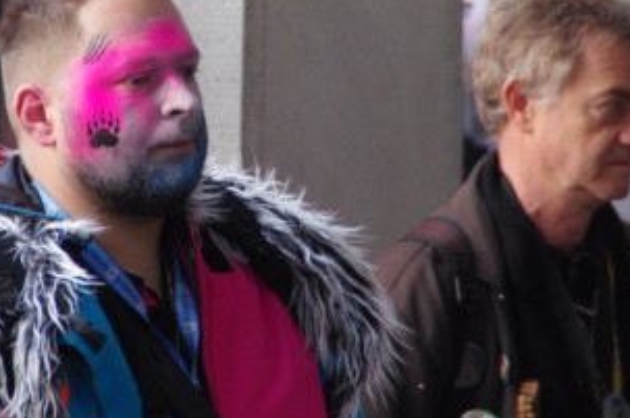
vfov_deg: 2.8
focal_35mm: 495
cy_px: 109
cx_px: 193
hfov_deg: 4.2
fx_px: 8649
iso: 3200
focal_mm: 200
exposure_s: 1/200
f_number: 6.3
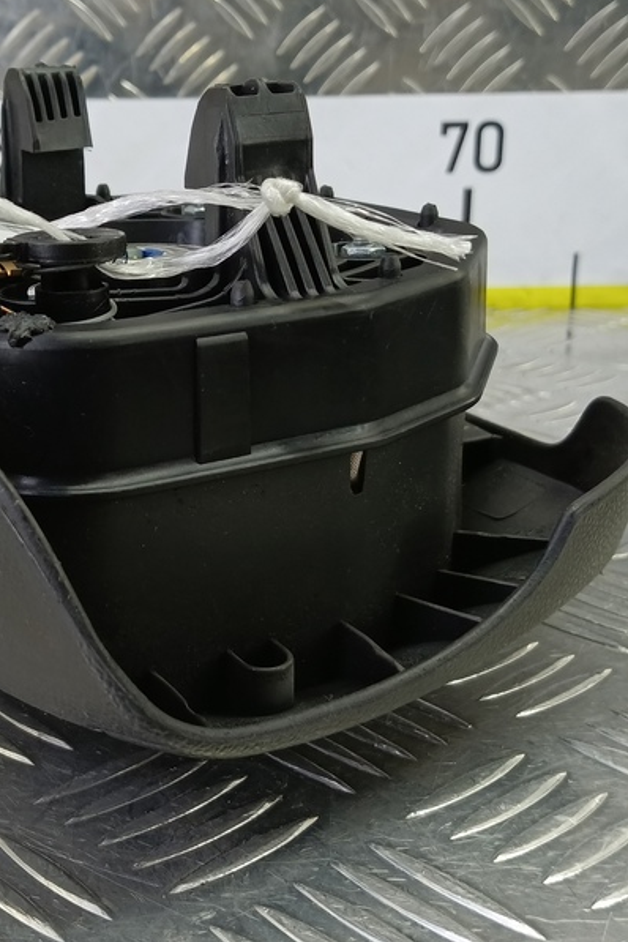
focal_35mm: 41
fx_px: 1073
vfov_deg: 47.4
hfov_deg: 32.2
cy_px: 440
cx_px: 175
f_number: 1.6
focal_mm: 4.11
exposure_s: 1/50
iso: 189
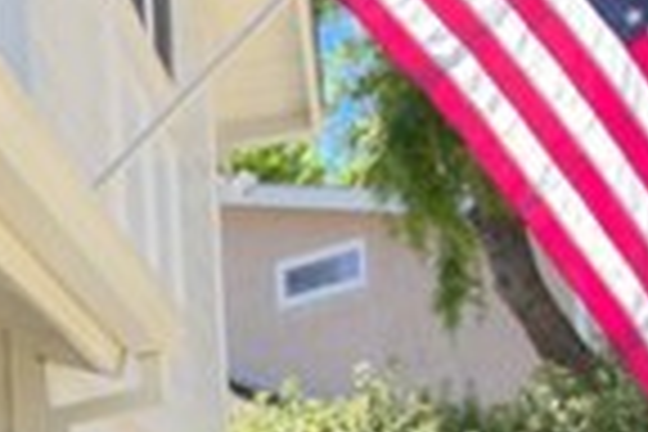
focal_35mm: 149
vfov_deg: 8.7
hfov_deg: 12.0
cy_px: 855
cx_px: -729
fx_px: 2682
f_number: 5.6
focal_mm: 21
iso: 100
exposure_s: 1/80
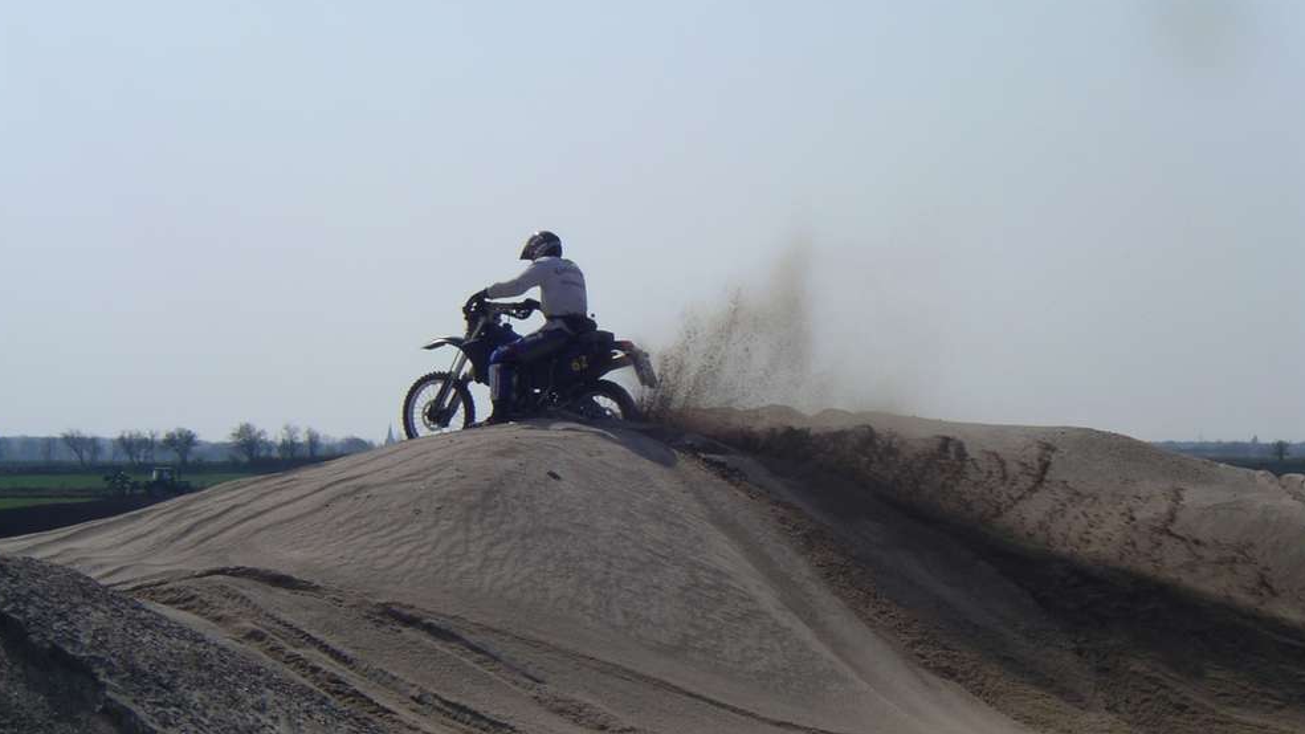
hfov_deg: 18.6
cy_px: 427
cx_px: 648
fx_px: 3979
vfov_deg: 10.5
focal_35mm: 115
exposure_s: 1/250
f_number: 9.6
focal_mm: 16
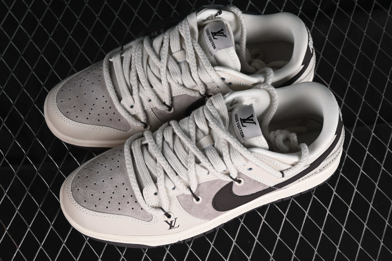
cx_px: 196
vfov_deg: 18.2
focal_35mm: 75
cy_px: 130
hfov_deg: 27.0
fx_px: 817
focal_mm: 50
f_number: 7.1
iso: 160
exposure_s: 1/80
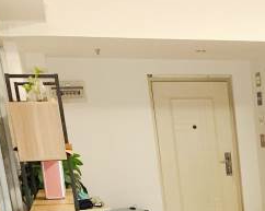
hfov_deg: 19.6
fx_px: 658
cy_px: 304
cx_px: 407
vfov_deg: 16.8
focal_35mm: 84
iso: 400
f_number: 1.8
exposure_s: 1/34
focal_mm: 4.25
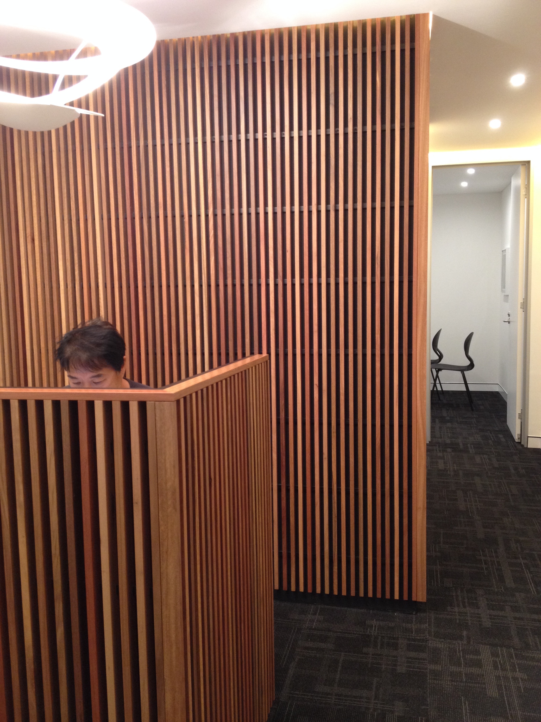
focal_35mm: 35
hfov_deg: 40.7
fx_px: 729
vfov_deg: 52.6
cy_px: 361
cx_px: 270
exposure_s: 1/20
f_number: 2.4
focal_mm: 4.28
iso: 125
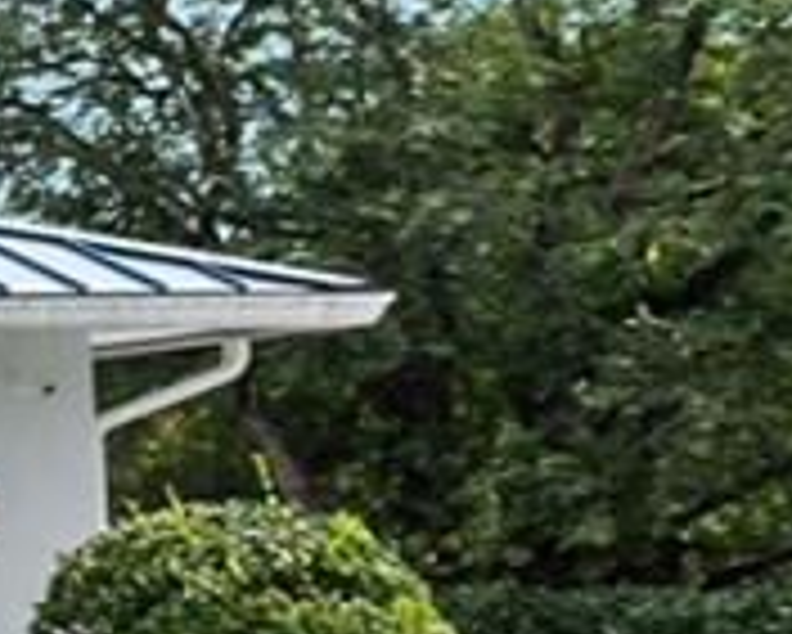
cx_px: -2552
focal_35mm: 153
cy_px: 402
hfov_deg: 7.6
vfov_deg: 10.1
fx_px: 3588
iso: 200
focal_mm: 18
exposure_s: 1/400
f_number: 8
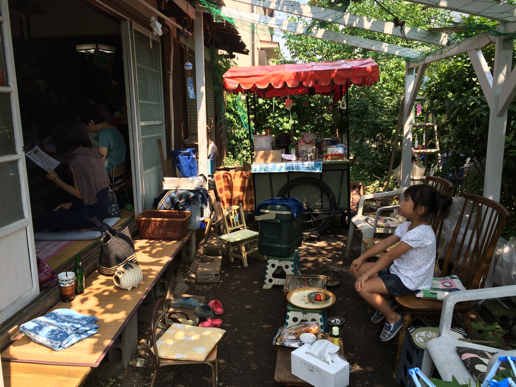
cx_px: 258
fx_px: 432
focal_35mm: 29
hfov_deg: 61.7
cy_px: 194
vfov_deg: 48.2
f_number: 2.2
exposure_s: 1/436
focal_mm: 4.15
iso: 32
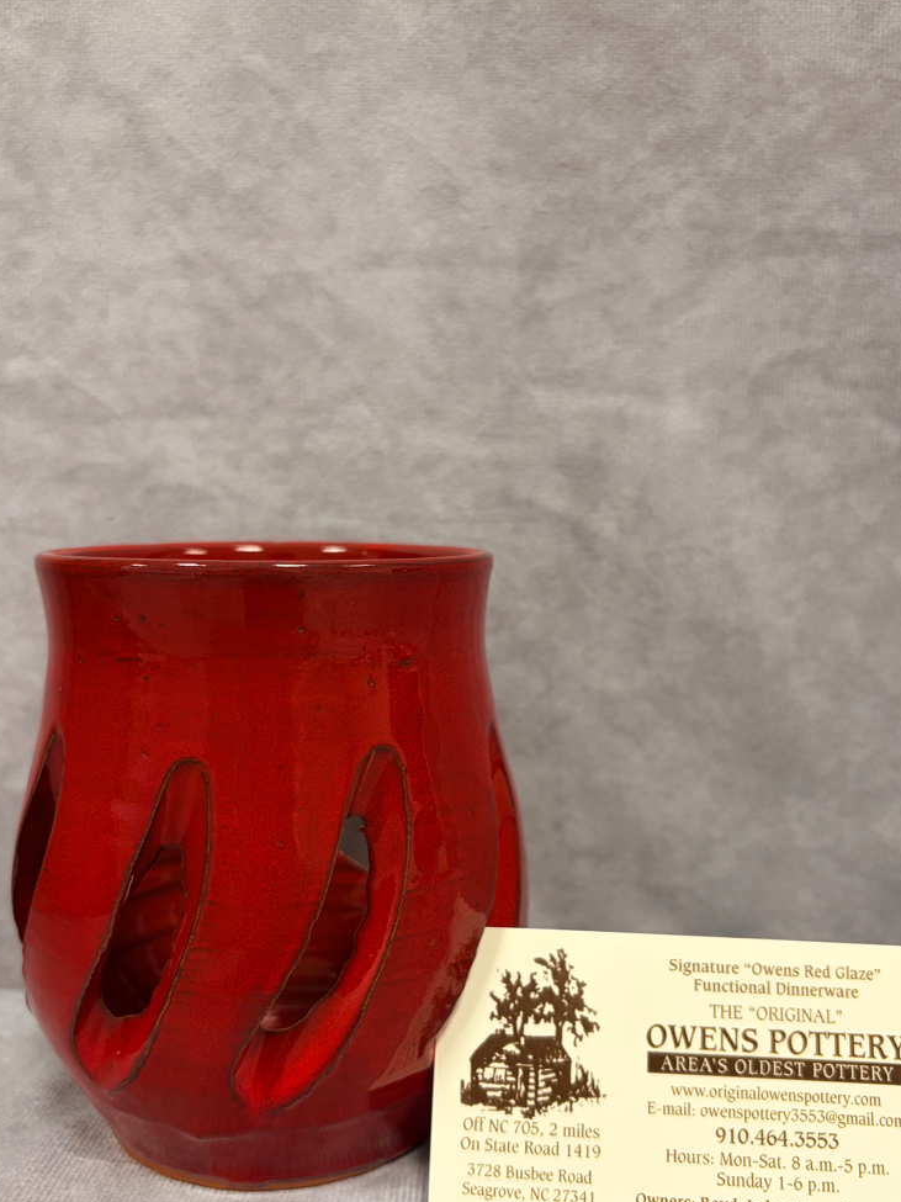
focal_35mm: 32
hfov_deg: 44.1
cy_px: 713
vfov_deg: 56.4
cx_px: 459
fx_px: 1111
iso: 160
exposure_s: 1/60
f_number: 1.6
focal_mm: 5.96
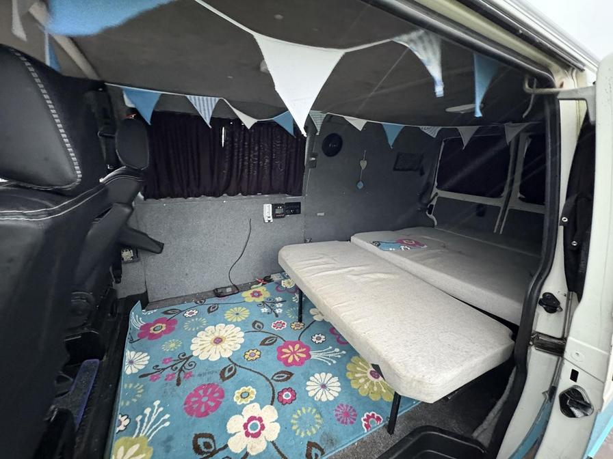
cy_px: 230
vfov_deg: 85.7
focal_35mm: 14
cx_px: 306
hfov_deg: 102.1
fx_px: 248
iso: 1000
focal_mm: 2.22
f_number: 2.2
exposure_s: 1/36
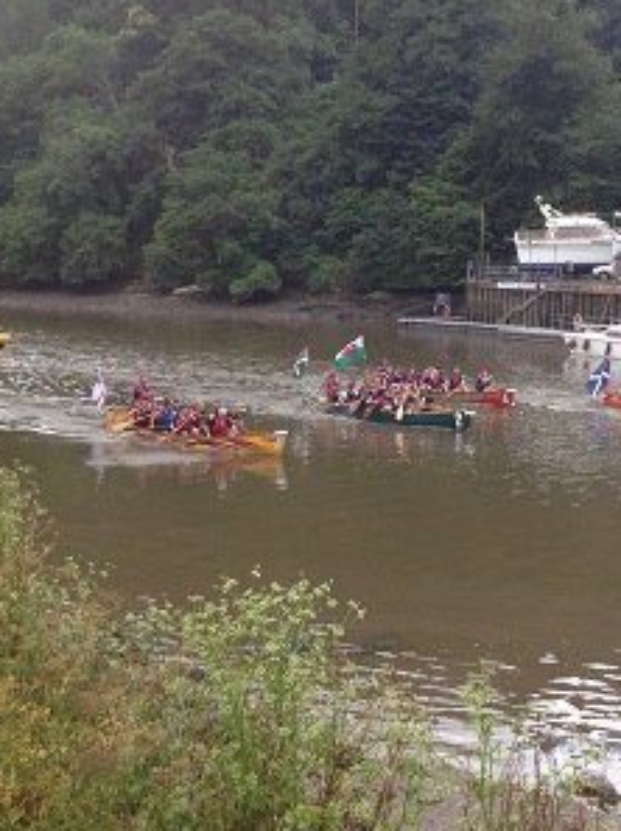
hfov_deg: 24.0
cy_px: 340
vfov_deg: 32.7
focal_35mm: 59
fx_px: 1414
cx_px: 571
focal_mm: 4.28
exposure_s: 1/511
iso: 50
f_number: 2.4
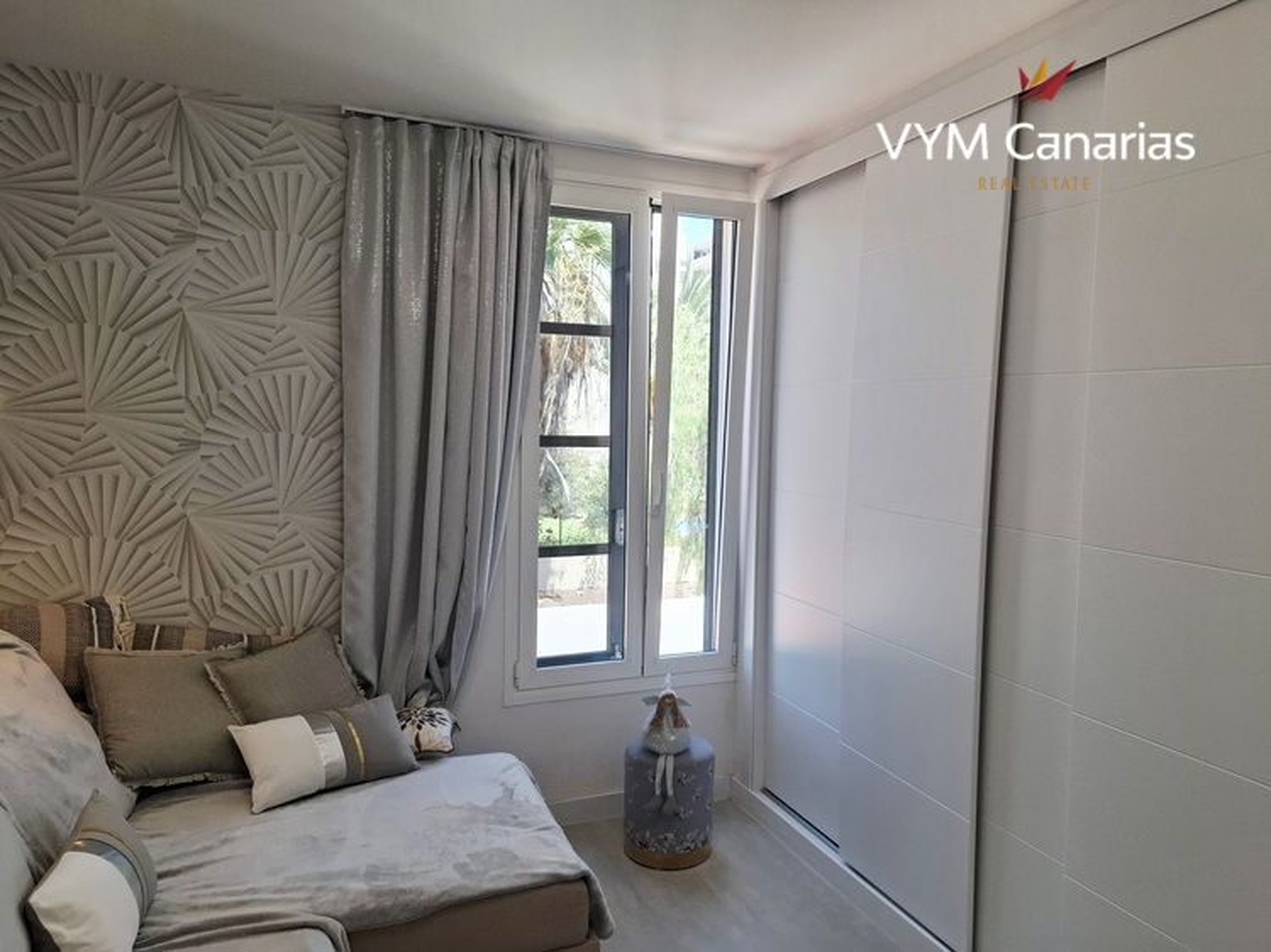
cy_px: 476
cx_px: 636
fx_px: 844
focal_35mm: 23
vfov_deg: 58.9
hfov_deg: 73.9
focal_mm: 5.54
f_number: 1.8
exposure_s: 1/175
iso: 50
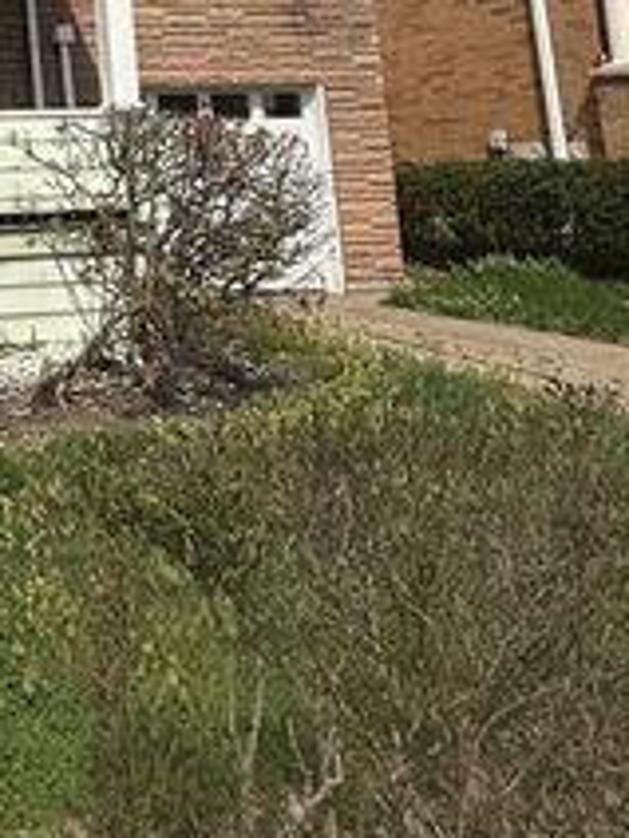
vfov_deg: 38.6
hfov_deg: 26.1
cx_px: -261
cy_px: 22
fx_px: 1066
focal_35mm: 44
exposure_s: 1/5155
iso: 50
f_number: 2.2
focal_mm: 2.22
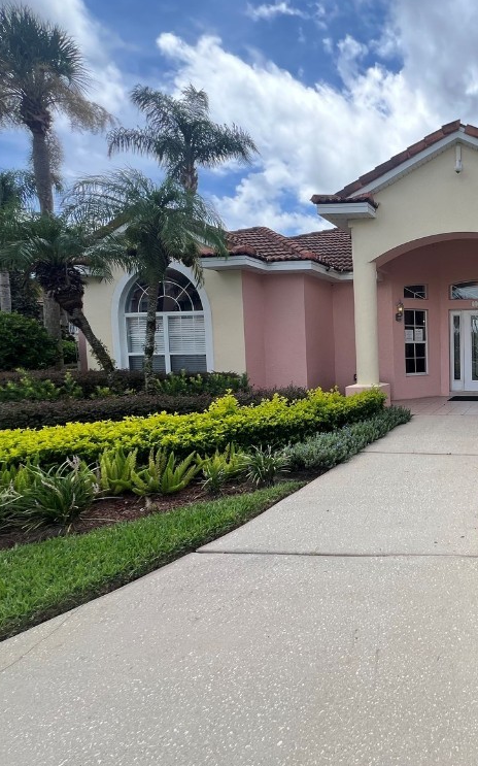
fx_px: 396
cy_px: 375
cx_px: 486
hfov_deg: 49.6
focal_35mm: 19
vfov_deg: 88.0
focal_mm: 1.57
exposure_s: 1/717
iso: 32
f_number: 1.8
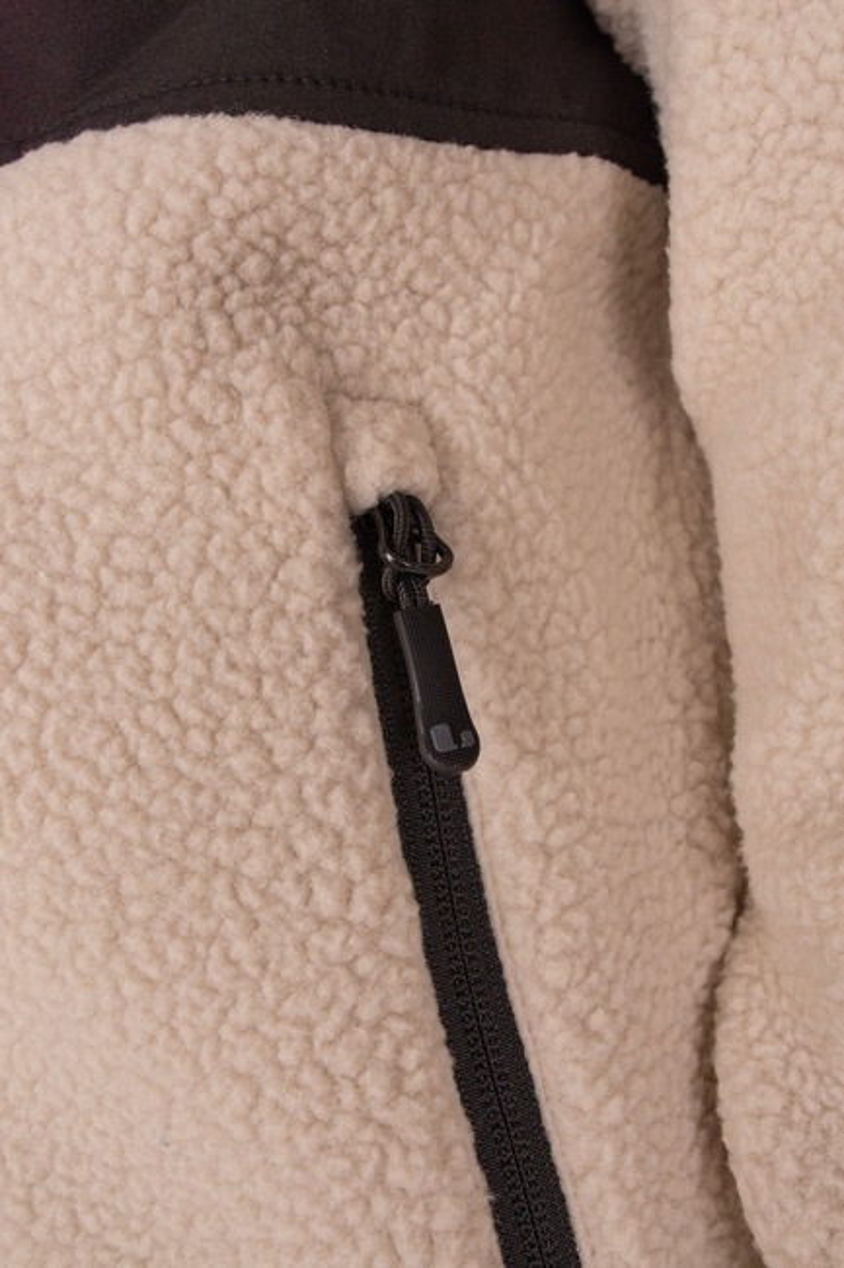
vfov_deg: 61.9
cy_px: 634
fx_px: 1055
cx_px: 422
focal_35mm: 30
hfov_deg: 43.6
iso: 800
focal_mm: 20
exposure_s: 1/800
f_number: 5.6
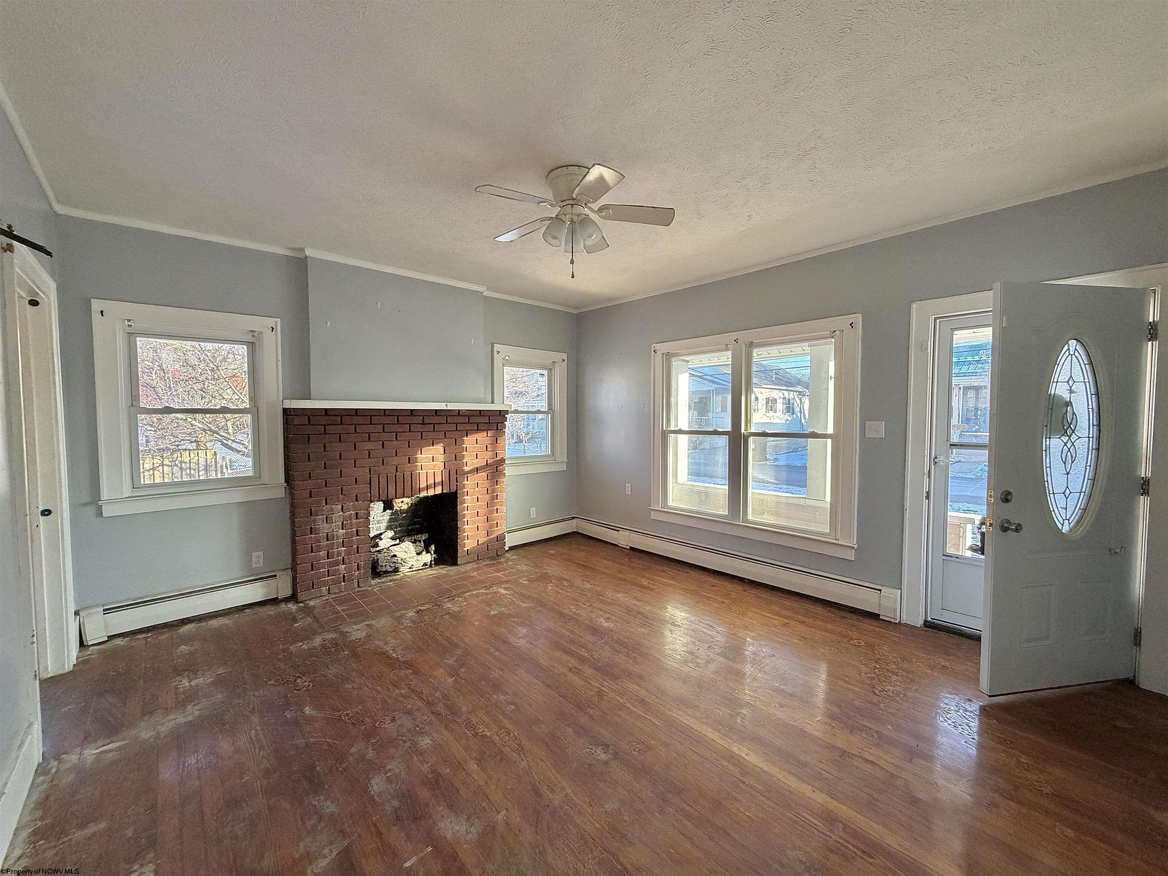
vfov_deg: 85.7
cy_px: 438
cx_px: 584
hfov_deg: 102.1
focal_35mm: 14
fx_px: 472
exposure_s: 1/101
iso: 320
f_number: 2.2
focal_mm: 2.22
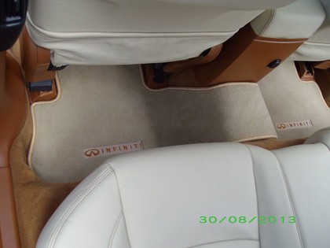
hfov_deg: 51.4
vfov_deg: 39.7
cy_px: 124
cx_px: 165
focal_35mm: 36
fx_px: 343
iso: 160
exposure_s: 1/125
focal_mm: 6
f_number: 2.7
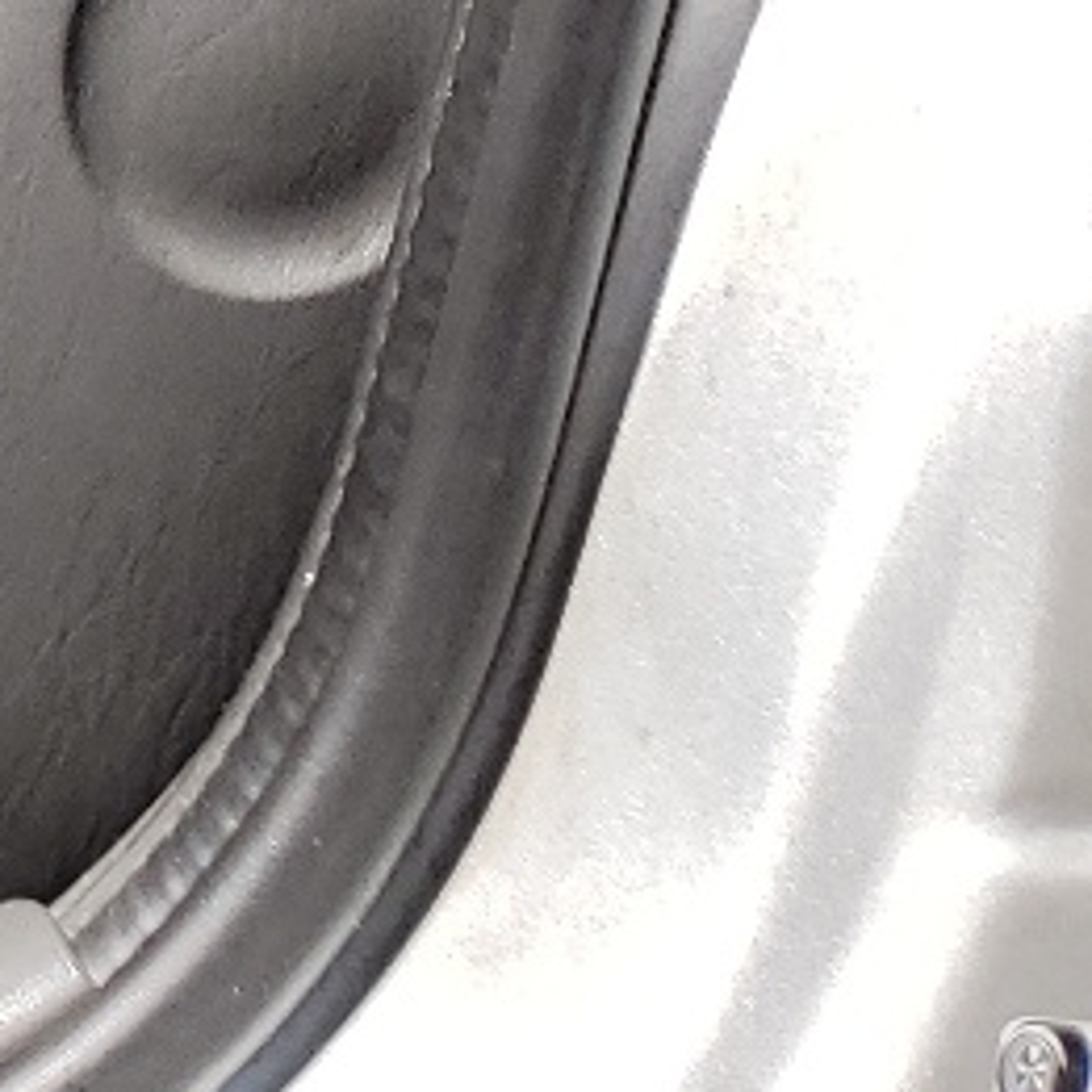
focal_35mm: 141
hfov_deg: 10.7
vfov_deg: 10.8
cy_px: -1372
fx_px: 5032
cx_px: -1489
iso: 50
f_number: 1.5
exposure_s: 1/1111
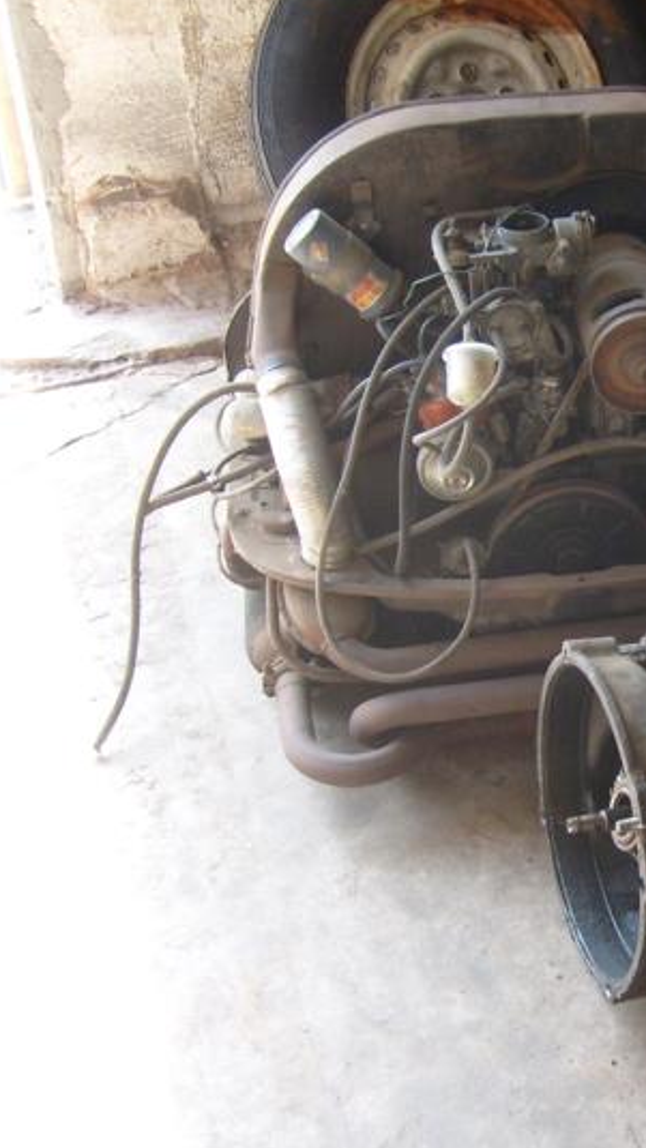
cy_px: 590
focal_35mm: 57
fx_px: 1735
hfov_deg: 20.3
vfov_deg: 36.6
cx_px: 680
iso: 80
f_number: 2.8
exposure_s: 1/60
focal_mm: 5.8
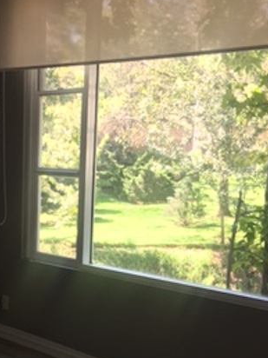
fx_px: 743
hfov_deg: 20.2
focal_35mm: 72
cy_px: 301
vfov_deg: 26.4
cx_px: 59
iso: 32
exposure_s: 1/60
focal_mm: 4.15
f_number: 2.2
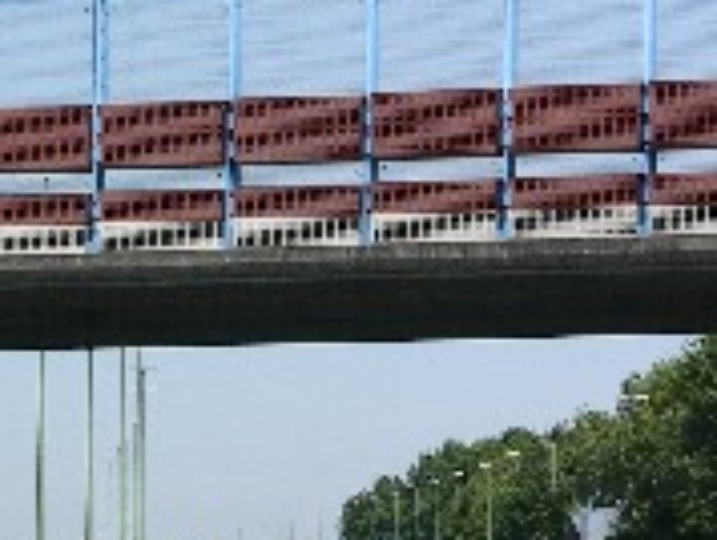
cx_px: 316
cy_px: 286
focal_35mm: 257
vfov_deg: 5.8
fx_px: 5330
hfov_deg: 7.7
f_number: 6.8
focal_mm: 19.9
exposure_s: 1/132
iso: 50
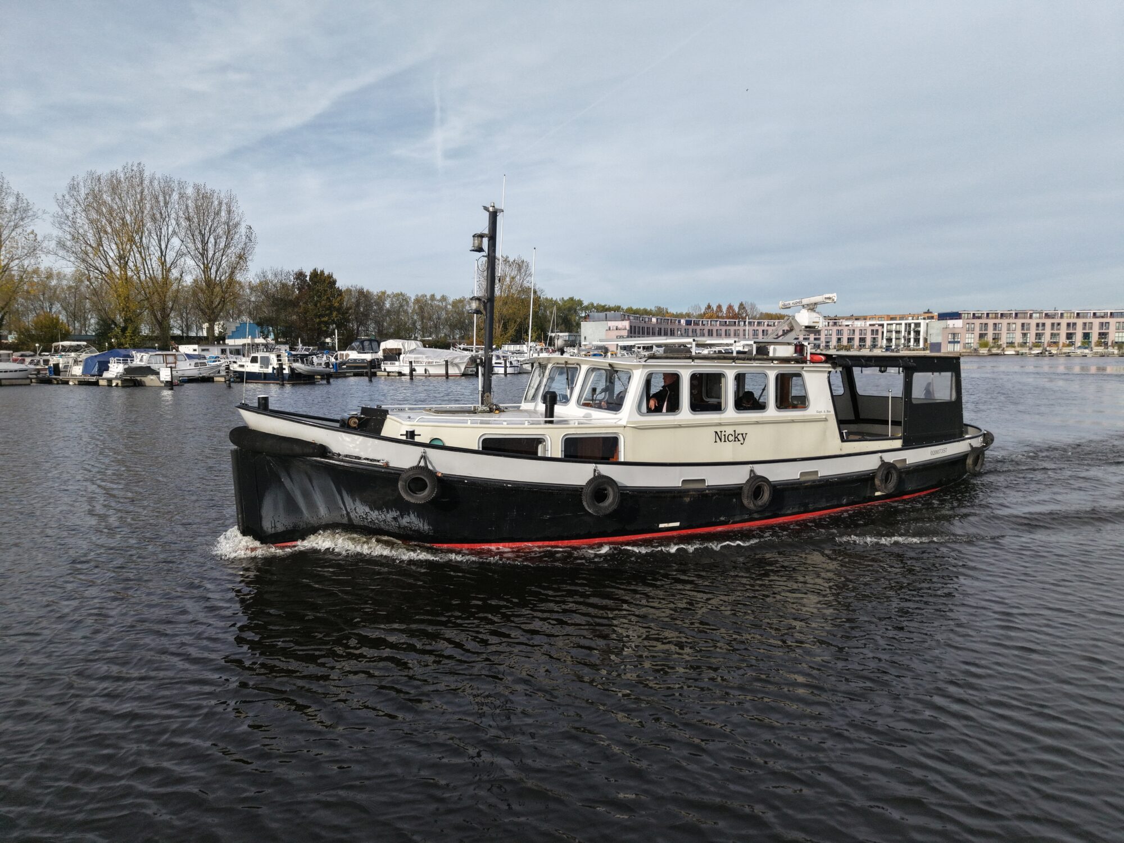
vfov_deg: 56.8
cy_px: 422
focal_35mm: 24
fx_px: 779
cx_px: 562
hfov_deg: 71.6
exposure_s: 1/1000
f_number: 1.8
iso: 400
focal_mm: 8.67
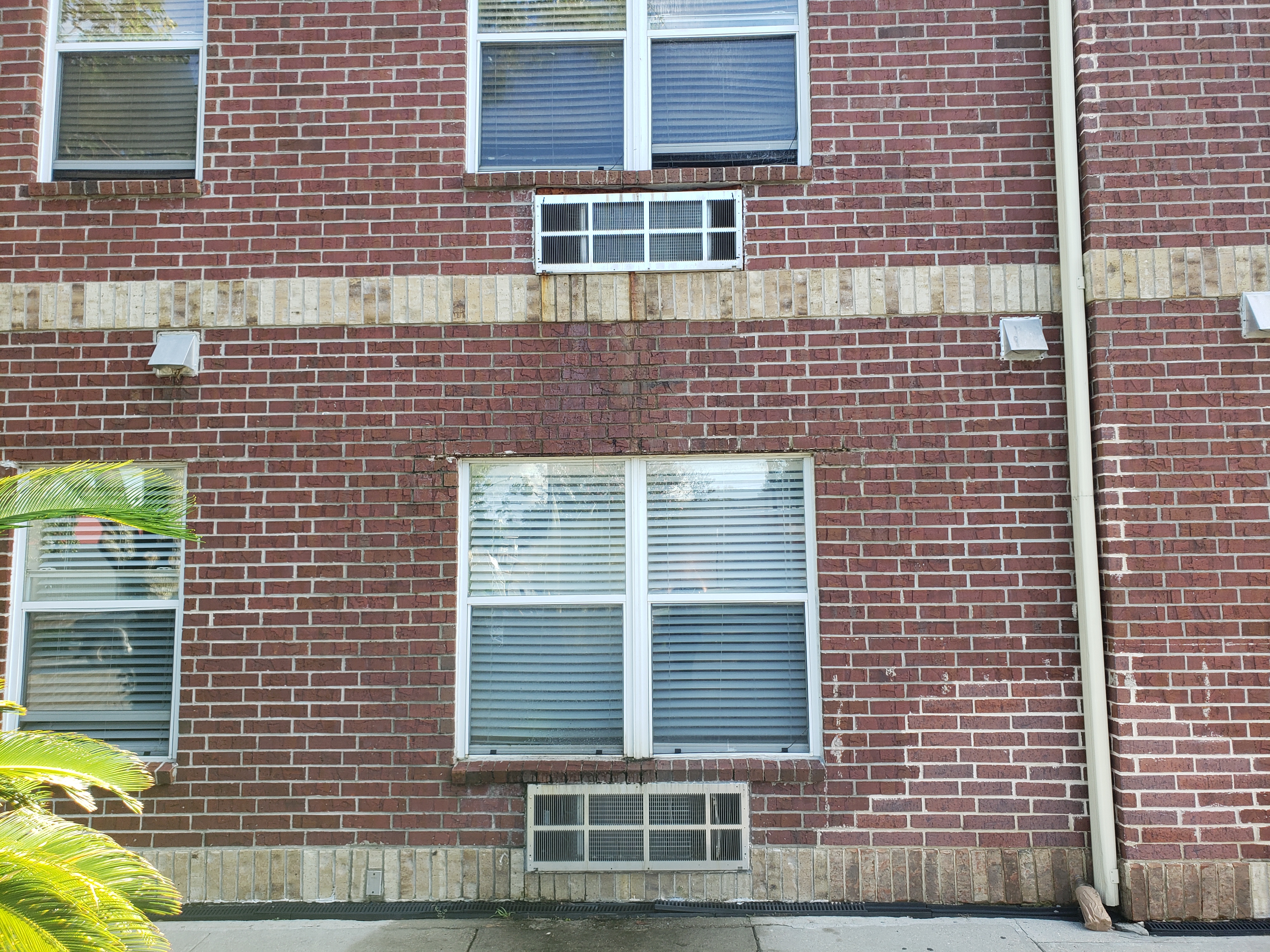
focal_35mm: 26
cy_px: 476
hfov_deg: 67.3
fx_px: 954
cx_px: 635
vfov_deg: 53.1
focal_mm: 4.3
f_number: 2.4
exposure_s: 1/120
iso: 50
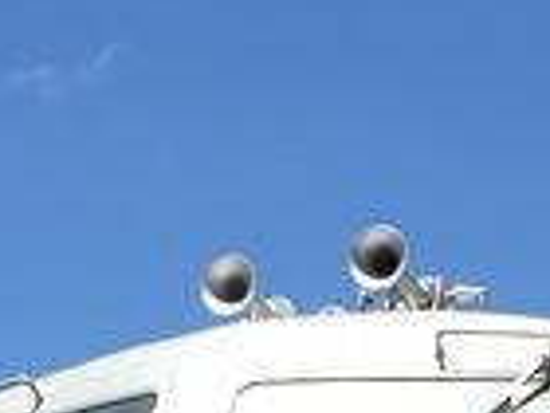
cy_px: 972
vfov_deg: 8.3
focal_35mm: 166
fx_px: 2638
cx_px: 338
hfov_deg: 11.9
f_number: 2.2
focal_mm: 4.15
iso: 32
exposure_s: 1/1464
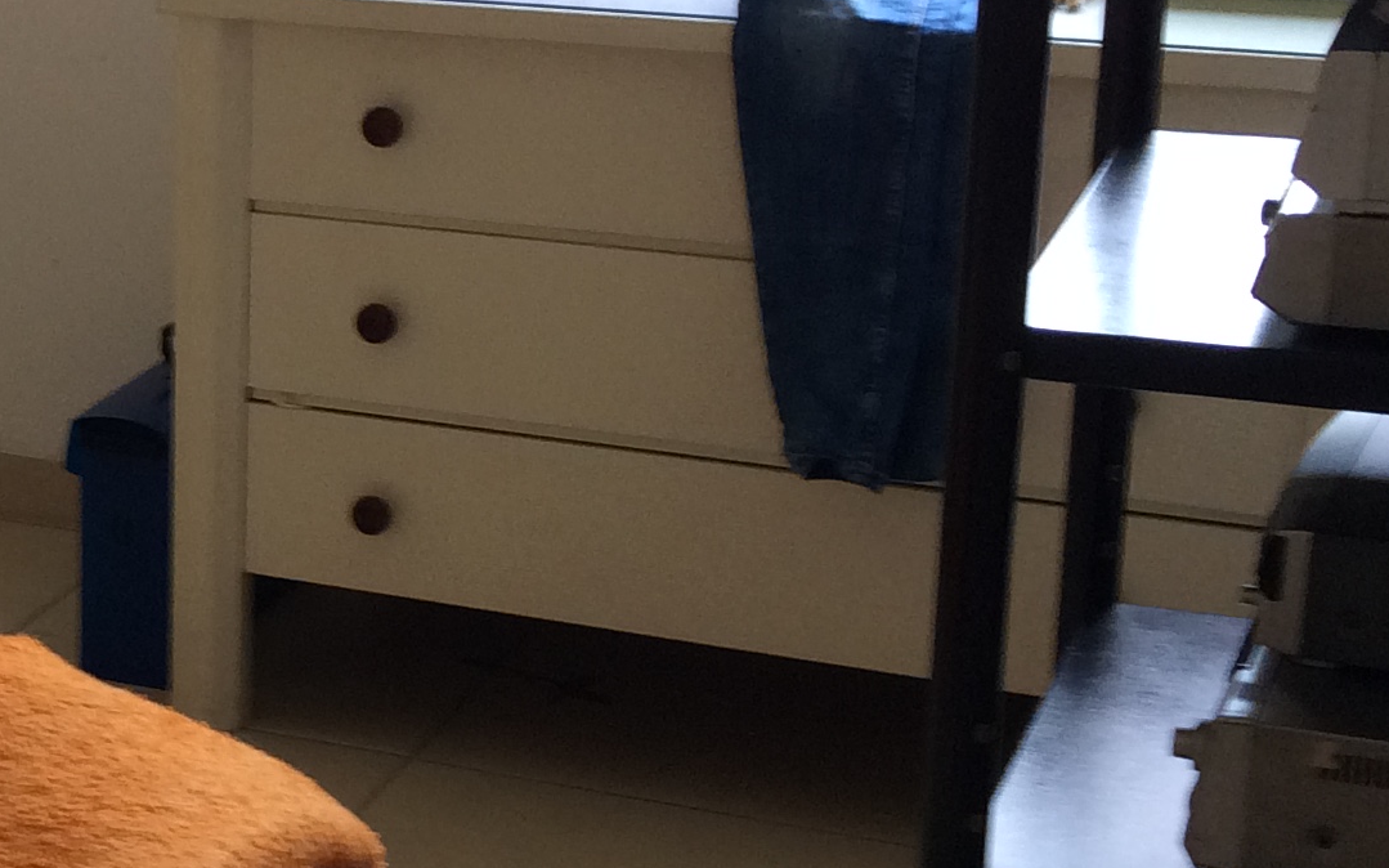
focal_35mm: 93
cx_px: -467
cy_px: 377
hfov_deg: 20.2
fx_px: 3520
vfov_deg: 14.0
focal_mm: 4.15
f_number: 2.2
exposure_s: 1/30
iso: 64
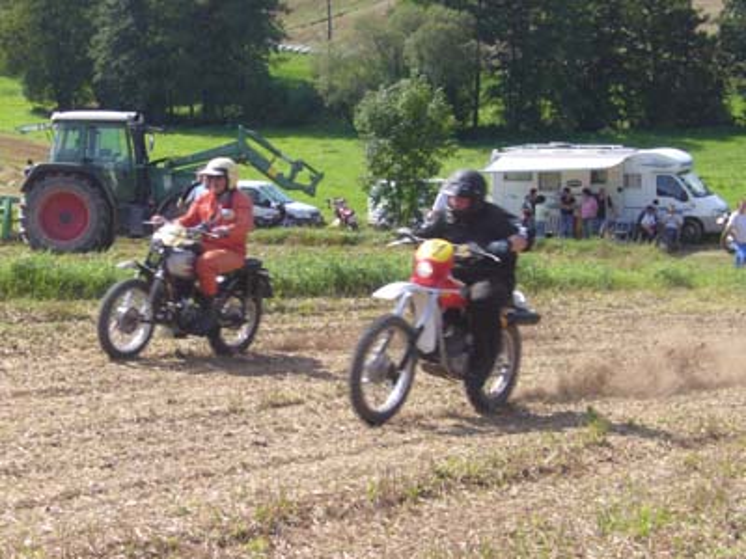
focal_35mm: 86
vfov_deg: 17.2
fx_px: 1853
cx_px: 373
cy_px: 280
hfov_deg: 22.8
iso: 100
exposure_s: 1/125
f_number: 9
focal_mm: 14.3
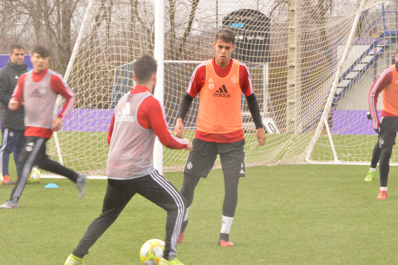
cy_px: 132
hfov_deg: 8.1
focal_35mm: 255
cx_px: 199
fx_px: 2817
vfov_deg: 5.4
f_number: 22
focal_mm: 170
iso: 1600
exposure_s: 1/100
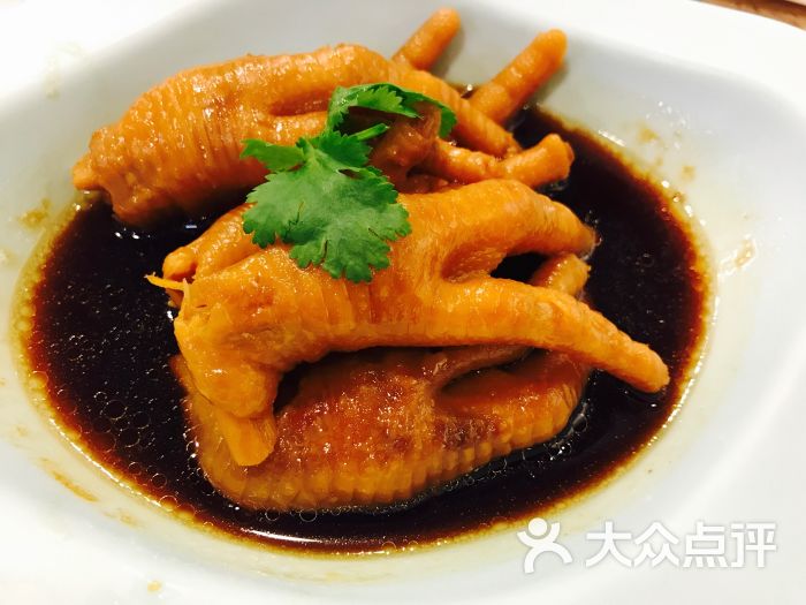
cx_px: 403
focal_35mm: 28
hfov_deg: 63.4
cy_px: 302
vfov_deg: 49.7
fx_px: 652
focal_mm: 3.99
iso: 80
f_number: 1.8
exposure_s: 1/17
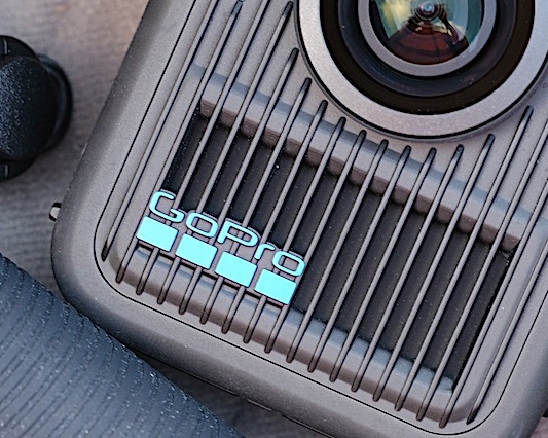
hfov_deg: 10.3
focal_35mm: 187
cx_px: 365
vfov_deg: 8.3
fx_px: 3032
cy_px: 153
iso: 800
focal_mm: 55
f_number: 5.6
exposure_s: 1/25
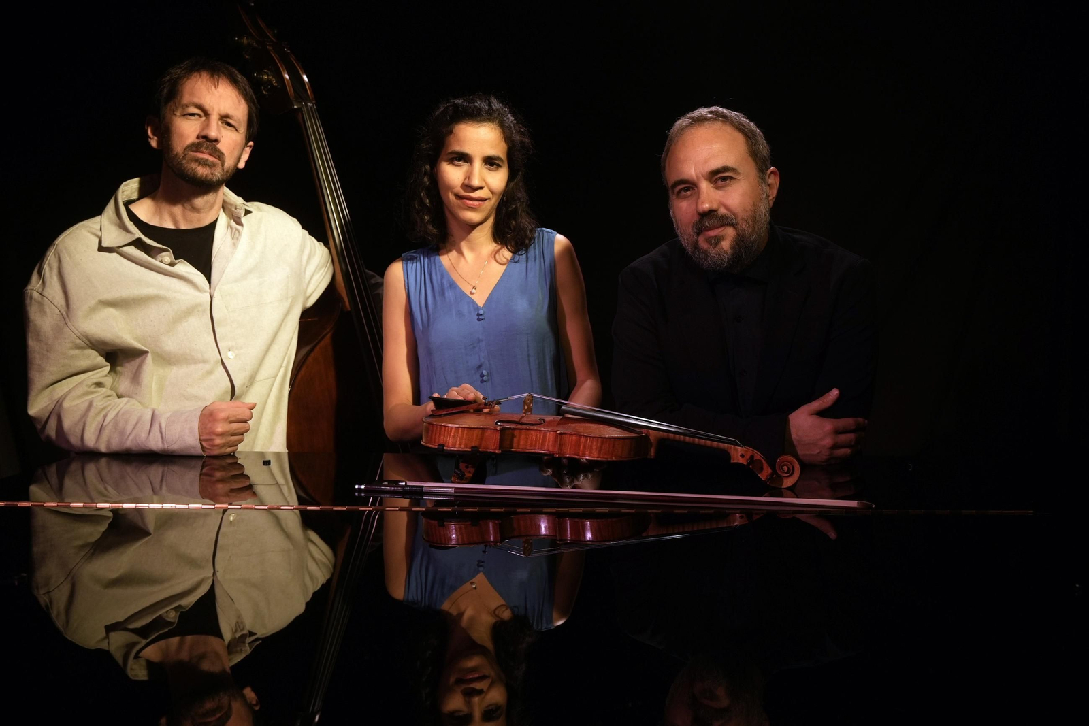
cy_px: 363
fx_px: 892
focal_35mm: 30
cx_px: 544
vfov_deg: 44.3
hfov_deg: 62.8
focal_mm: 29.5
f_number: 4.5
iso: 500
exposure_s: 1/125
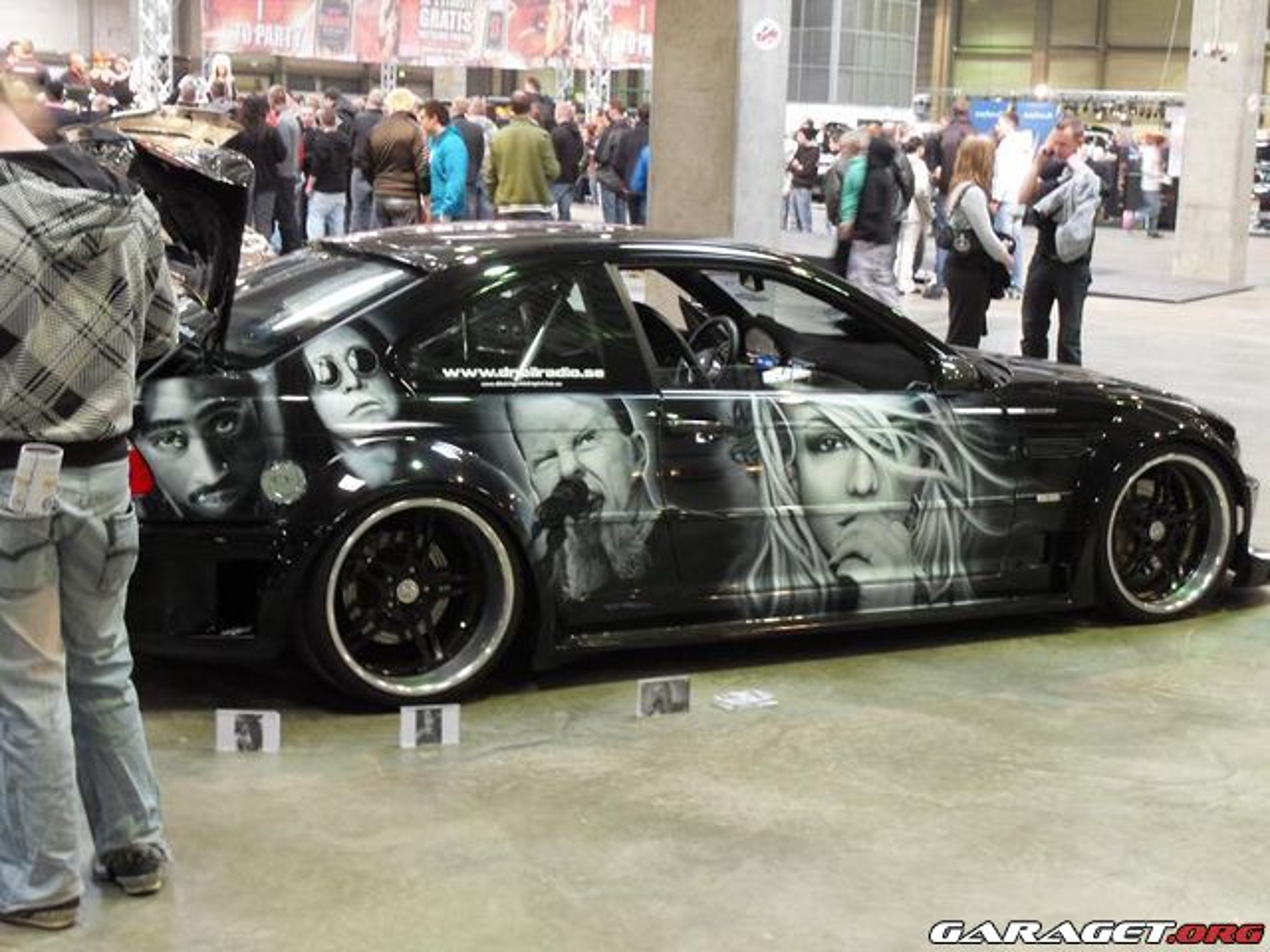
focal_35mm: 55
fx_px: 2018
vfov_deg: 26.6
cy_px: 476
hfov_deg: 34.9
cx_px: 635
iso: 200
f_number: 4
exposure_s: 1/8
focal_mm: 11.8
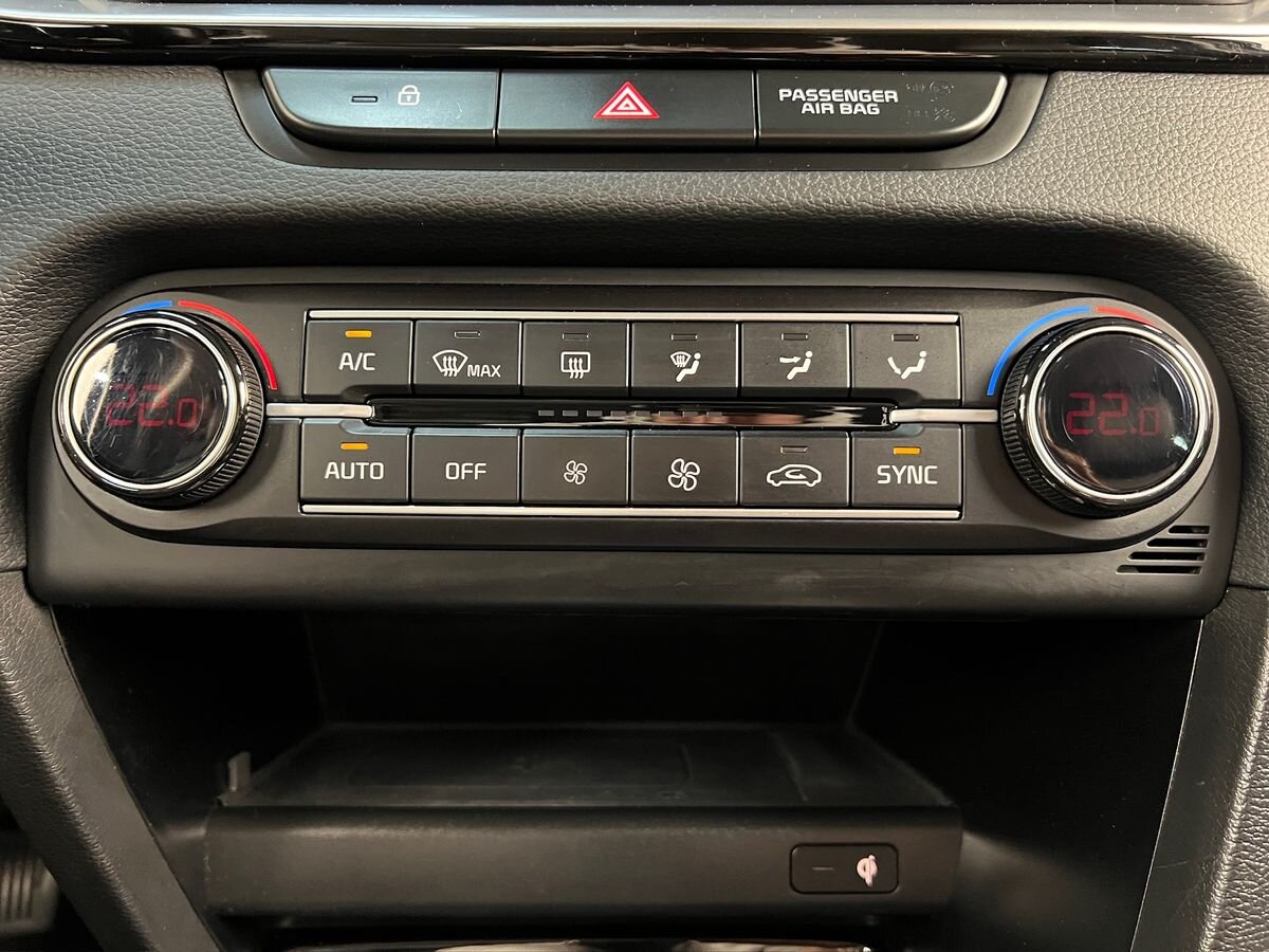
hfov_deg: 67.3
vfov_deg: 53.1
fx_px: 953
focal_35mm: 26
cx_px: 634
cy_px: 476
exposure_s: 1/33
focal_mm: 5.7
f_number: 1.5
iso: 500
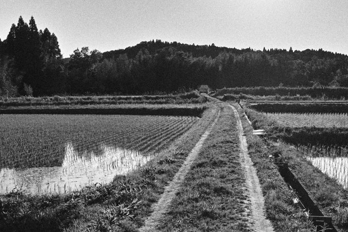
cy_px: 143
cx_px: 220
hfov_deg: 44.1
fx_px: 425
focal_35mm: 44
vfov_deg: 30.4
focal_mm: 19
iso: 100
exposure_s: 1/500
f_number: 5.6
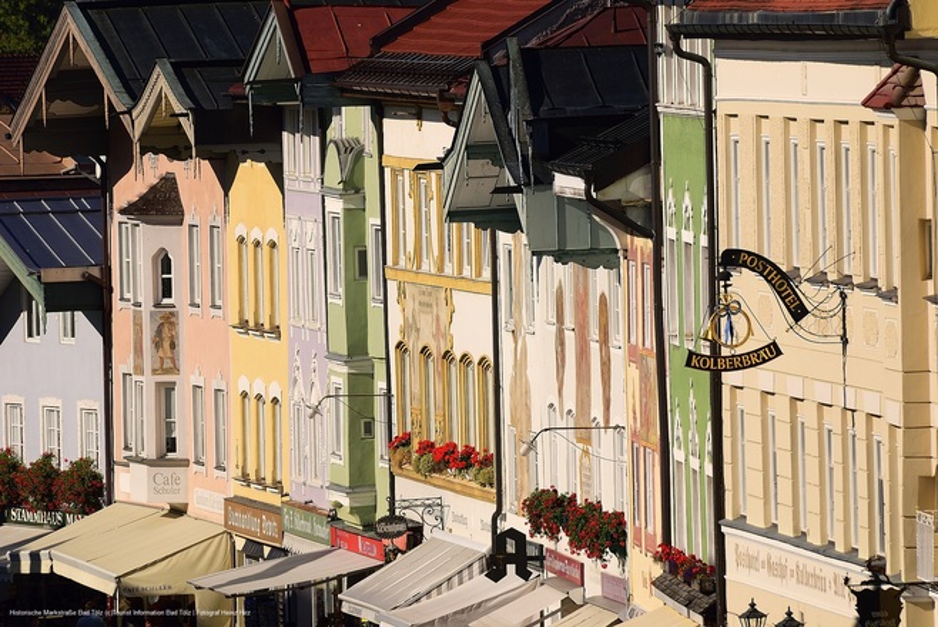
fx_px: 11735
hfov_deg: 4.6
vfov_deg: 3.1
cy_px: 314
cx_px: 469
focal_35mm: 450
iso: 100
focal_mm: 300
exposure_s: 1/400
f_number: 10
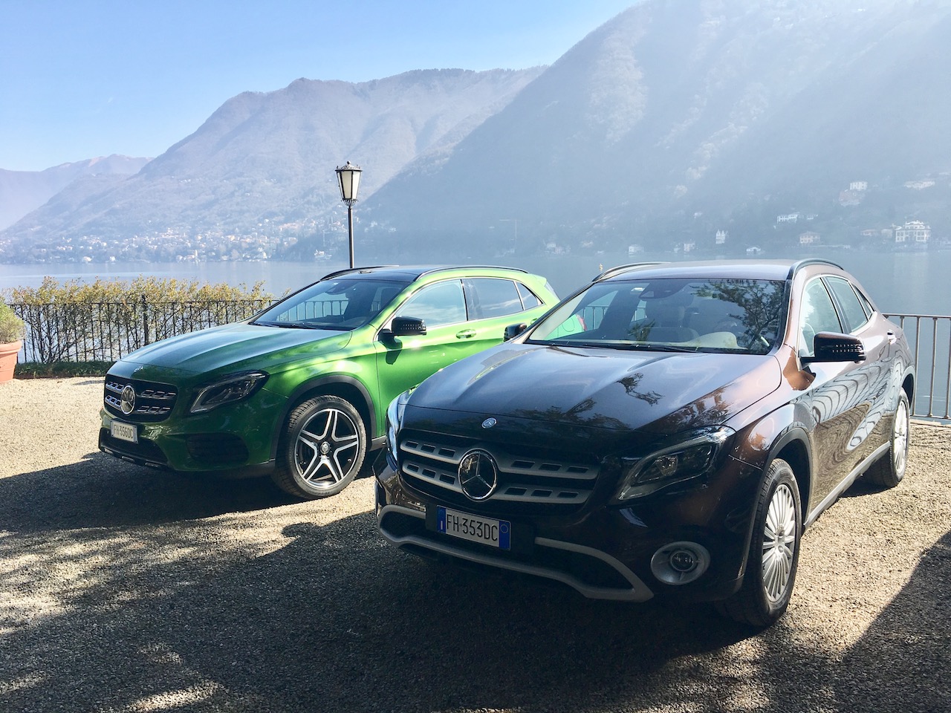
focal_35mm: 29
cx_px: 476
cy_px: 356
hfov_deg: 61.7
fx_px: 797
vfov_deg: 48.2
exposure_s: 1/801
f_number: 2.2
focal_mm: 4.15
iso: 25
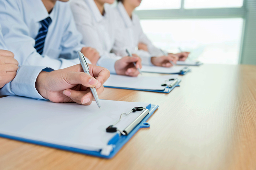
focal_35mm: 33
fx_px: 235
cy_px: 87
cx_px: 125
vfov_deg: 40.0
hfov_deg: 57.2
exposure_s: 1/60
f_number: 4
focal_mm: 32
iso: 125
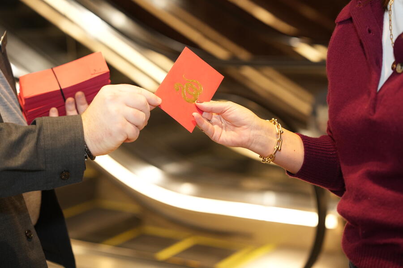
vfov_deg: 19.5
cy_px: 134
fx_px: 784
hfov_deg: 28.8
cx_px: 202
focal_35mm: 70
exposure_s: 1/60
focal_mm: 70
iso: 1600
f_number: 2.8
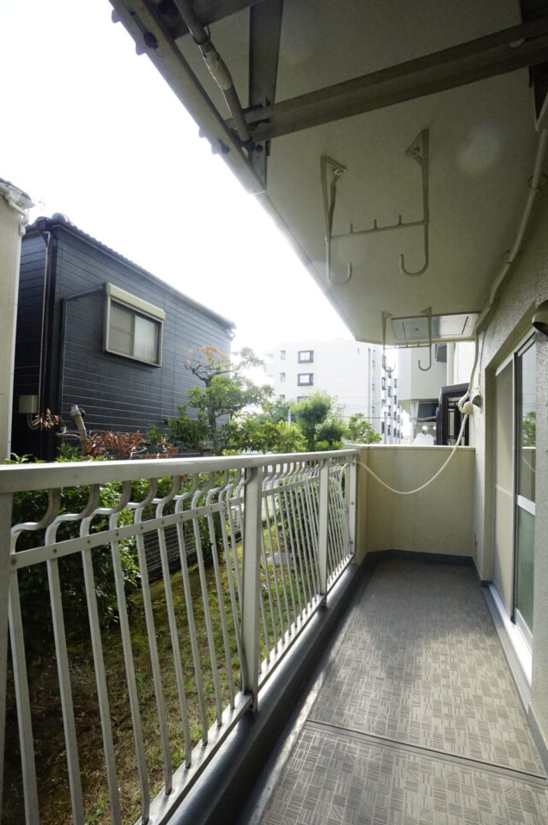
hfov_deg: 73.6
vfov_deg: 96.8
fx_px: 366
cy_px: 423
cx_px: 284
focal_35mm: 16
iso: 3200
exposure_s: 1/640
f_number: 9
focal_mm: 10
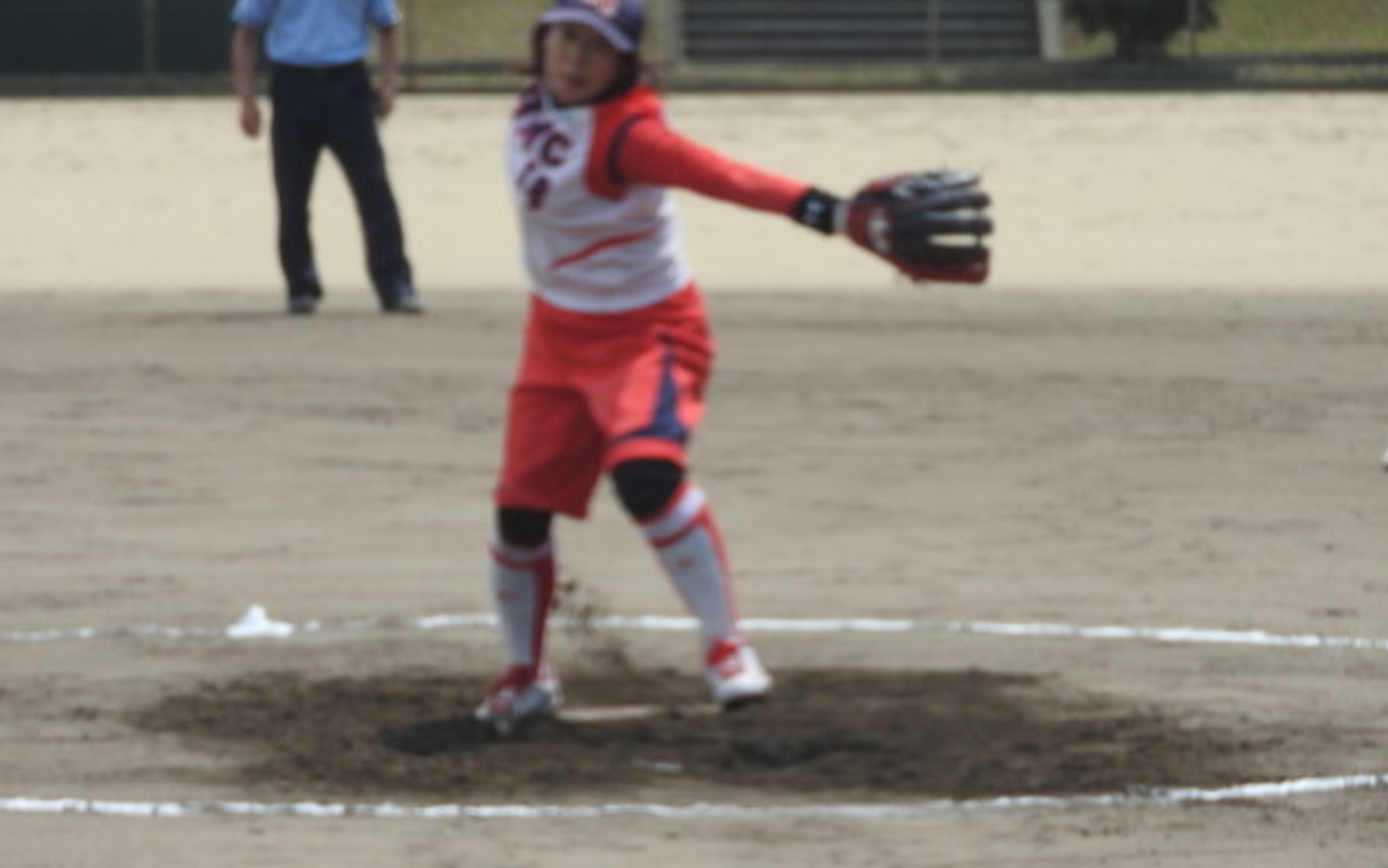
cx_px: 694
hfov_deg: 7.9
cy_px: 395
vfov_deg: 4.9
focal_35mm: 266
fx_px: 10064
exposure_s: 1/500
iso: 100
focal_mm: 44.8
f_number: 5.5
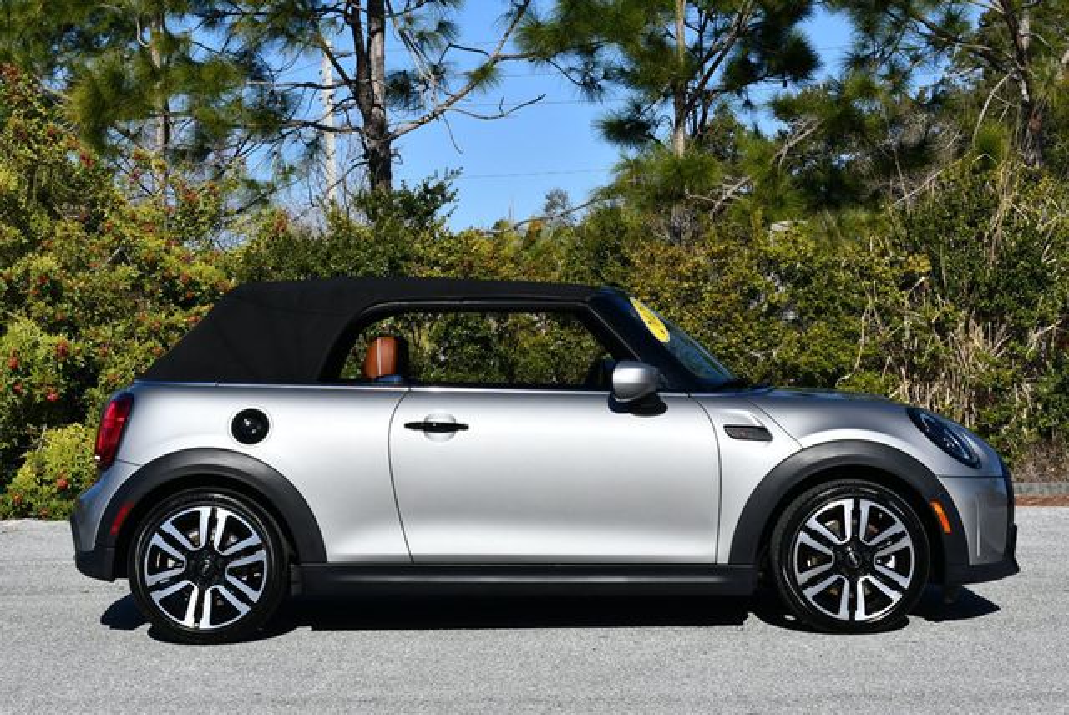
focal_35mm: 80
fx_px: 2378
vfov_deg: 17.1
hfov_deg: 25.3
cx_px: 534
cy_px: 358
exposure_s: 1/400
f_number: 9
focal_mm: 40
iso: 100
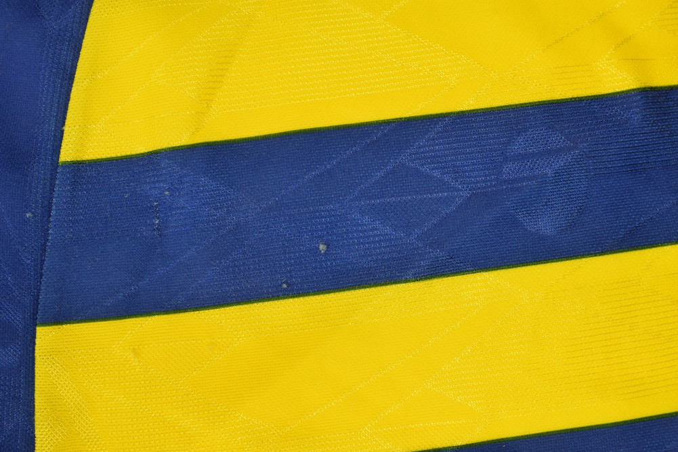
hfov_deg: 57.2
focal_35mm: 33
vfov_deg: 40.0
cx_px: 339
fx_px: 621
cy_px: 226
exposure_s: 1/50
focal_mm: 22
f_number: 11
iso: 400
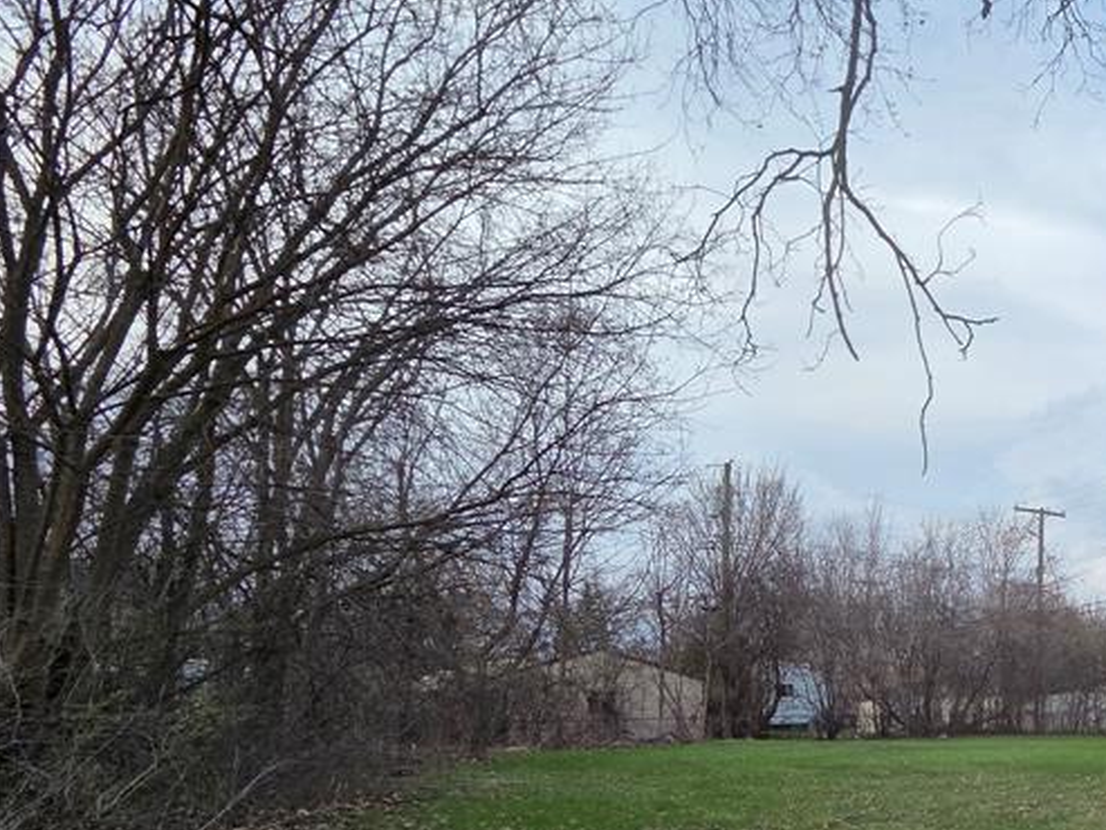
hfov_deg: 50.7
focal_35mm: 27
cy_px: 702
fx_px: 863
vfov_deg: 47.6
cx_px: 1137
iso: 50
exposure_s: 1/471
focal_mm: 2.2
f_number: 2.2
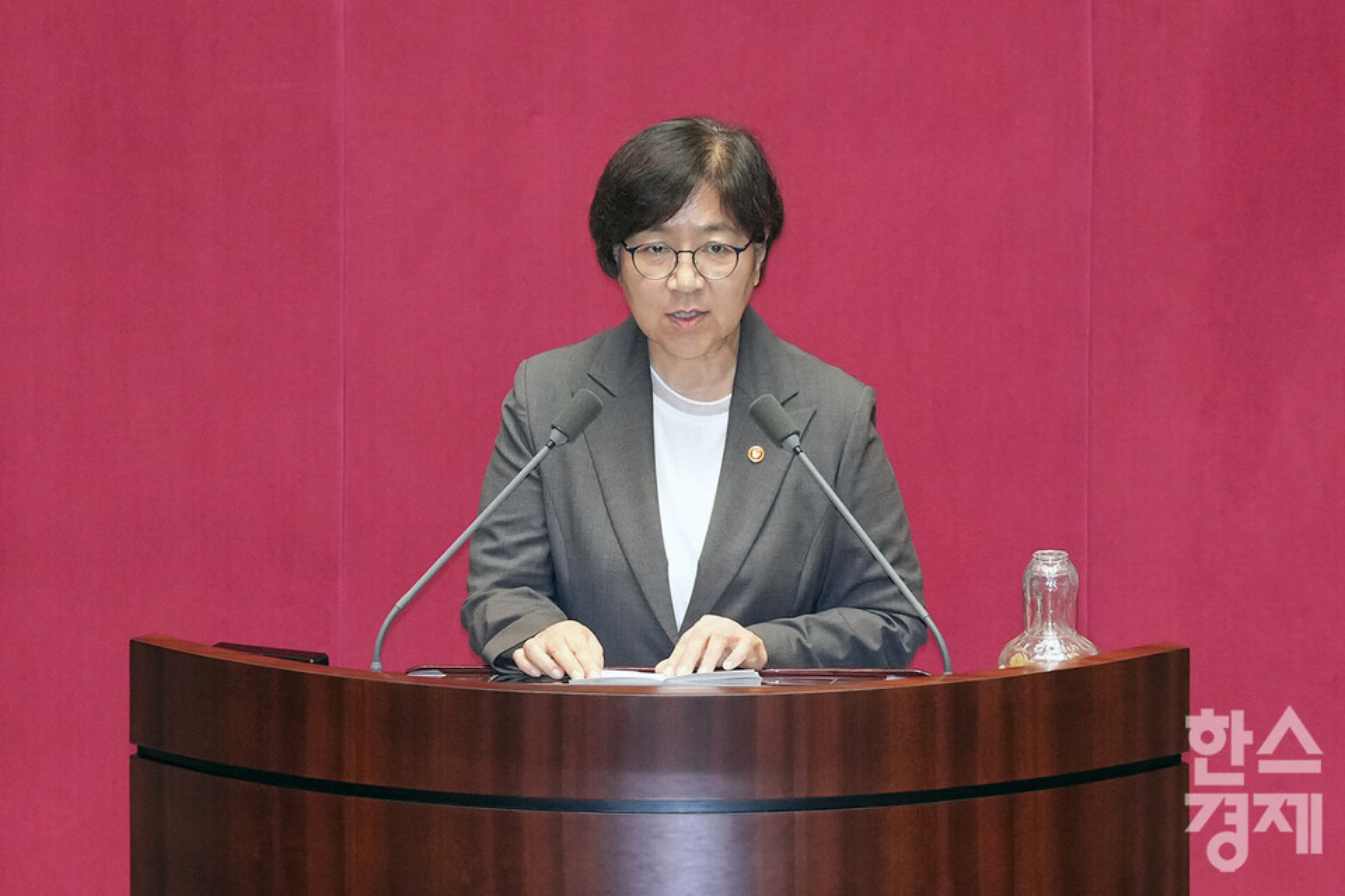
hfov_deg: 10.3
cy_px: 448
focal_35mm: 200
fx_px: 7472
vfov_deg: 6.9
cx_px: 672
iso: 2500
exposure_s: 1/125
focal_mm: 200
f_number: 4
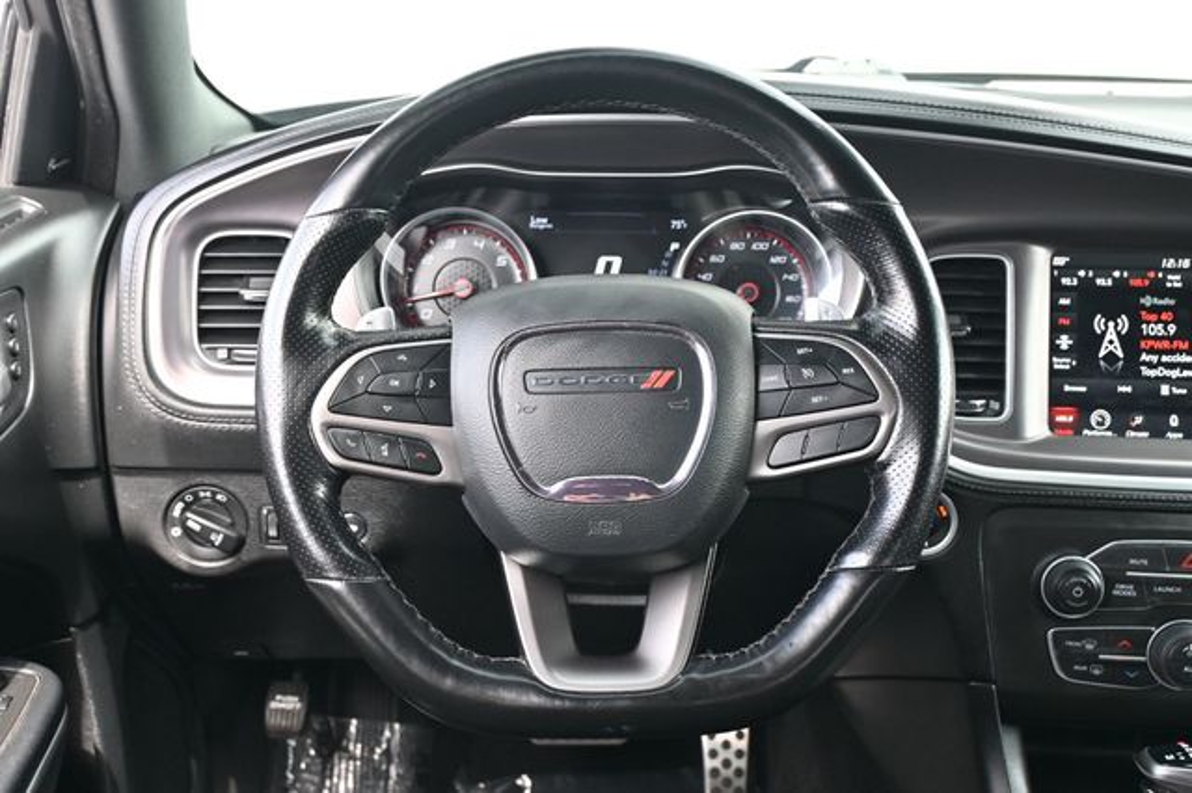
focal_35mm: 40
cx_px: 596
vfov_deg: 33.6
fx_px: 1315
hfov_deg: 48.7
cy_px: 396
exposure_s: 1/125
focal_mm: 26.5
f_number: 4.5
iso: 500
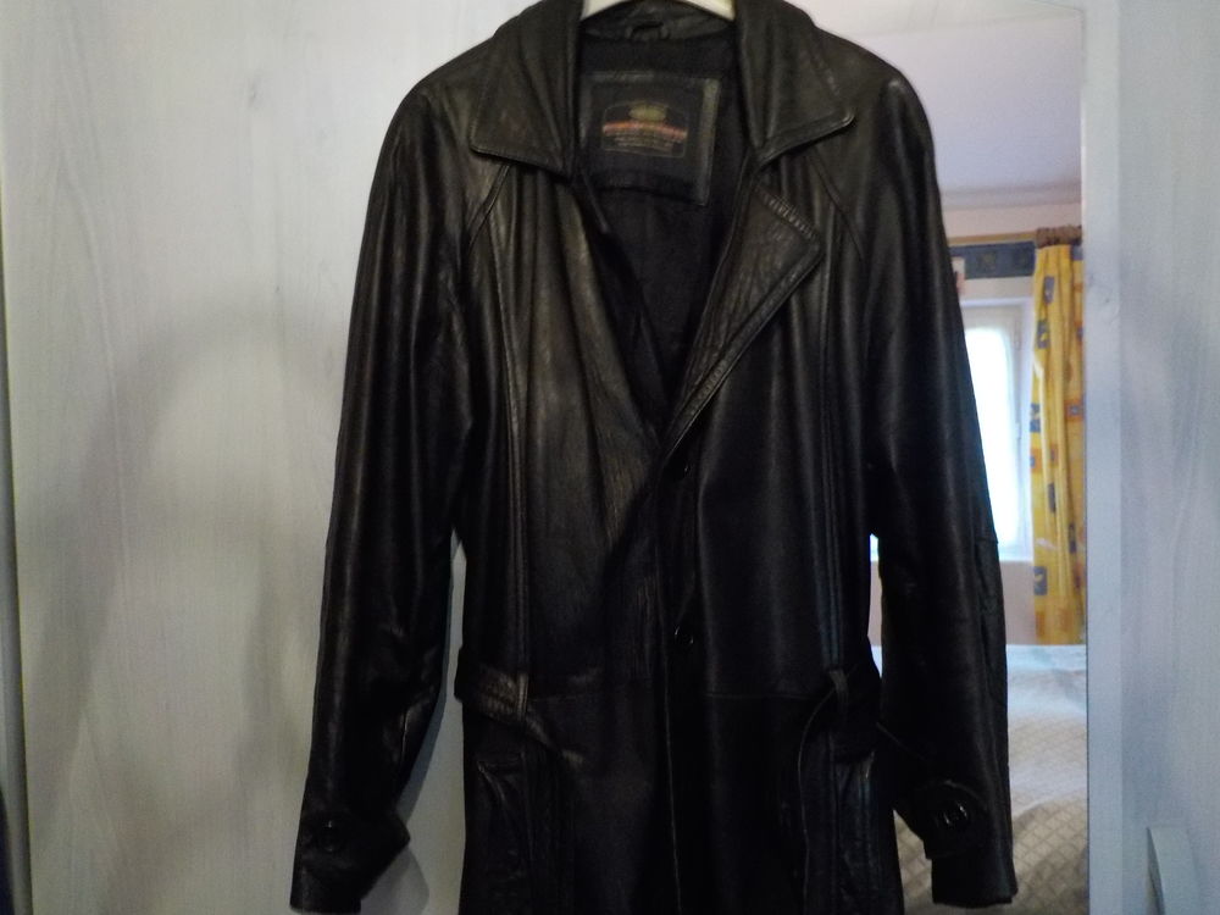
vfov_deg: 46.8
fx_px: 1057
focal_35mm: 30
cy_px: 458
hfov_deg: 60.0
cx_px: 610
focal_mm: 4.1
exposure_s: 1/15
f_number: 3.3
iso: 800
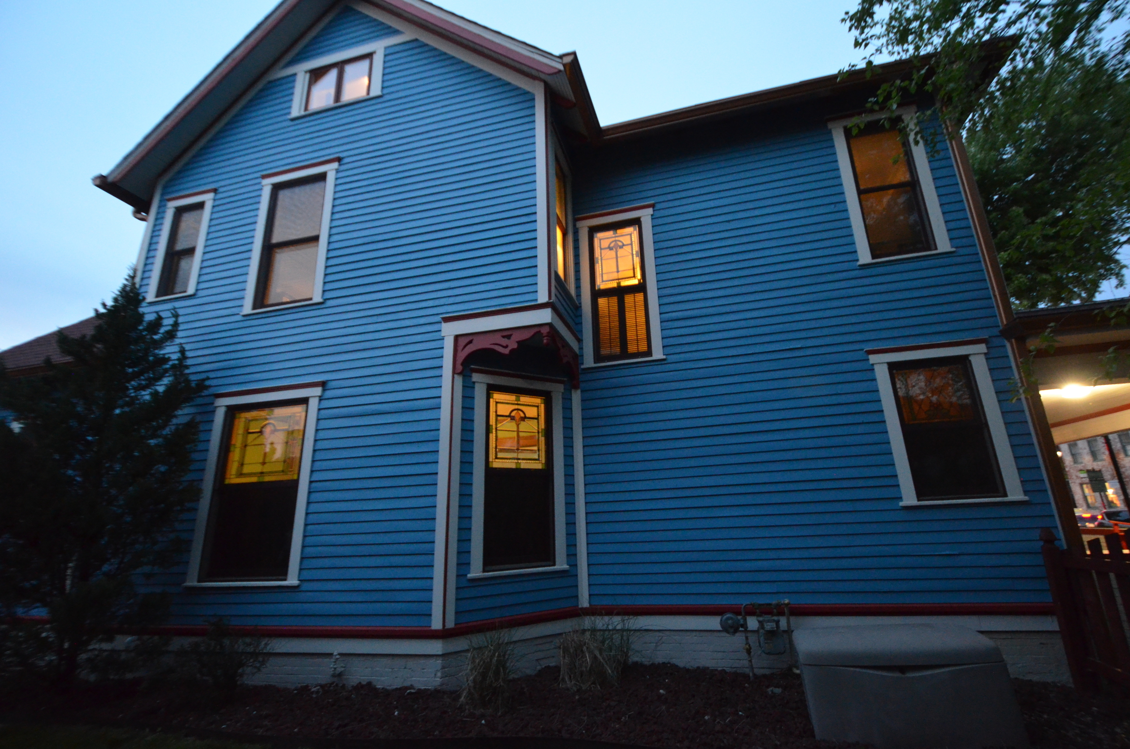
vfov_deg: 77.1
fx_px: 470
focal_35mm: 15
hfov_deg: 100.5
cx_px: 565
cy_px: 374
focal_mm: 10
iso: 3200
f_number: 3.5
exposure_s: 1/25
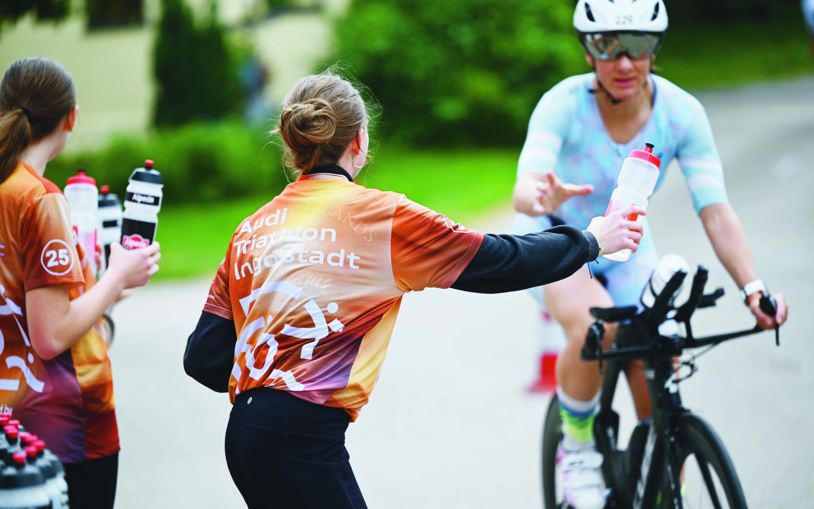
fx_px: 3638
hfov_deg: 12.8
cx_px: 406
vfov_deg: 8.0
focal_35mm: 164
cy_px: 265
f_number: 2.8
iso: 100
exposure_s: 1/500
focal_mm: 160
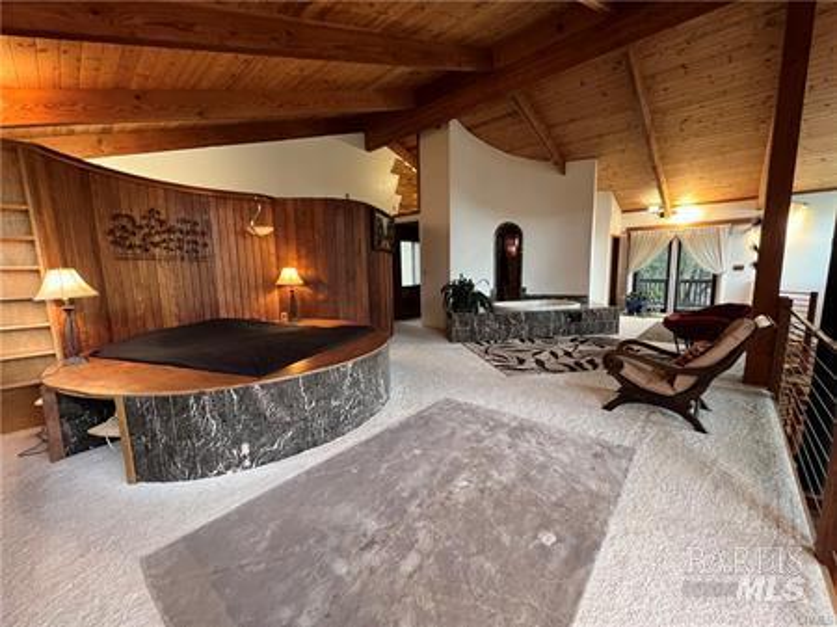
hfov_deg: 106.2
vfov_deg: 89.9
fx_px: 314
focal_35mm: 13
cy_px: 314
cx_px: 418
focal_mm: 1.57
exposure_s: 1/60
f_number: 1.8
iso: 400
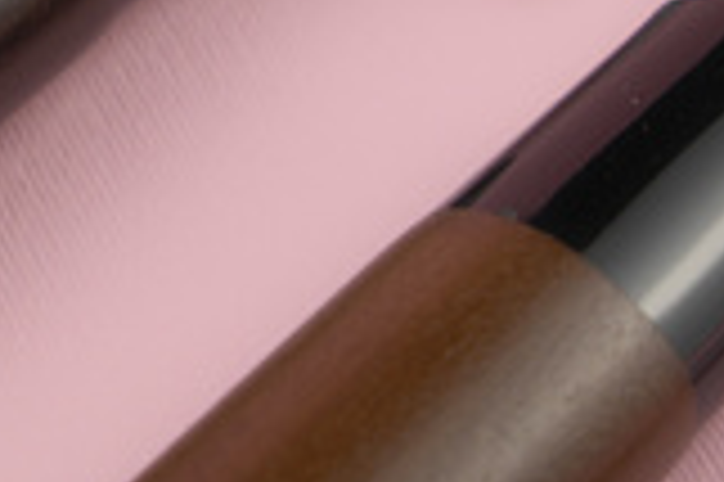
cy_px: -81
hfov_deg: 8.8
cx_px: -162
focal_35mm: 232
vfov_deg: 5.9
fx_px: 4661
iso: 400
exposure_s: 1/125
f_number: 6.4
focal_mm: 55
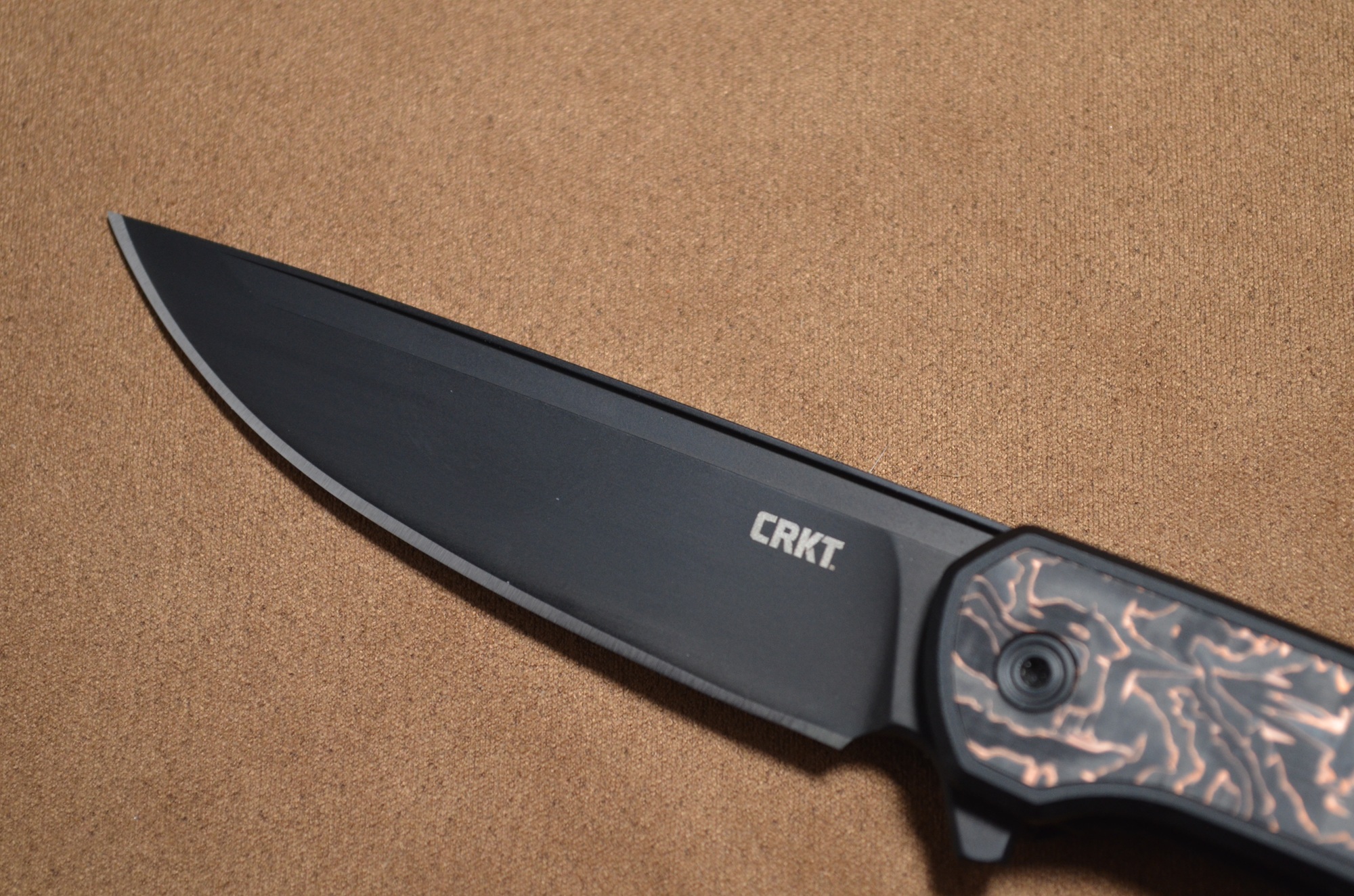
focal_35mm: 82
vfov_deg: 16.5
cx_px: 677
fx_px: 3096
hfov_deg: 24.7
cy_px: 448
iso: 800
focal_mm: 55
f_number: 5.6
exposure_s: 1/50
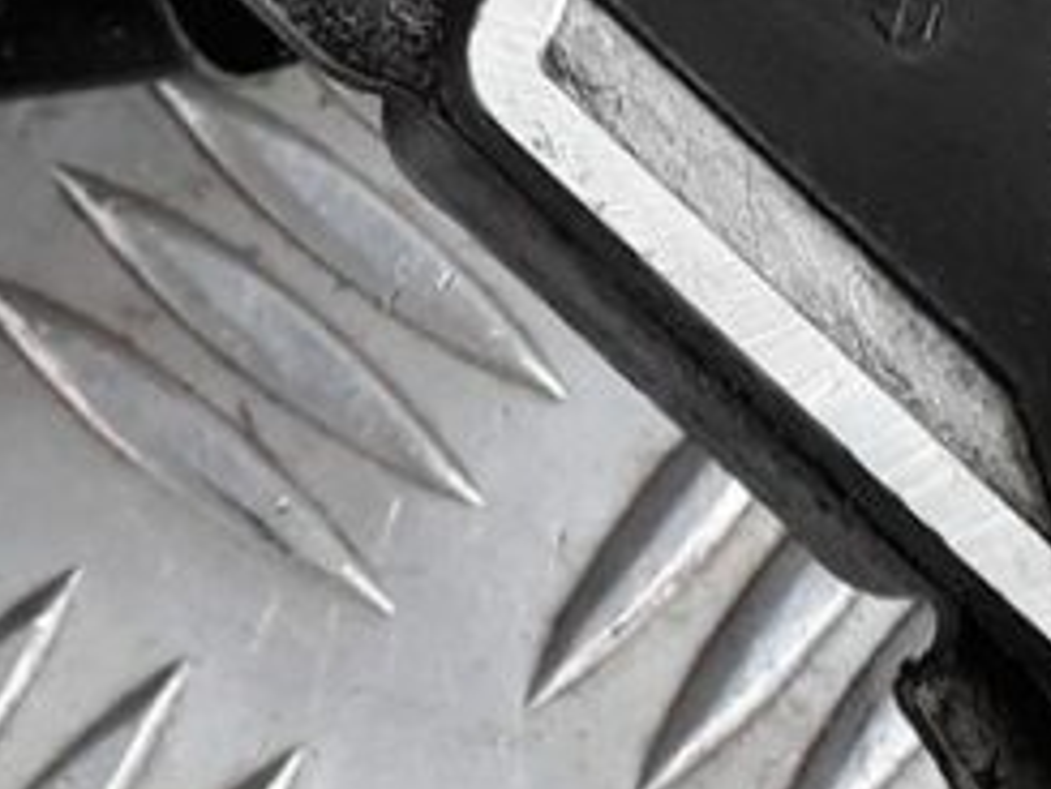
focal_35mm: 154
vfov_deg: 9.4
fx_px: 4678
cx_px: -34
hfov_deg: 12.6
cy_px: -300
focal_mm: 3.6
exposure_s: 1/33
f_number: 1.9
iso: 100
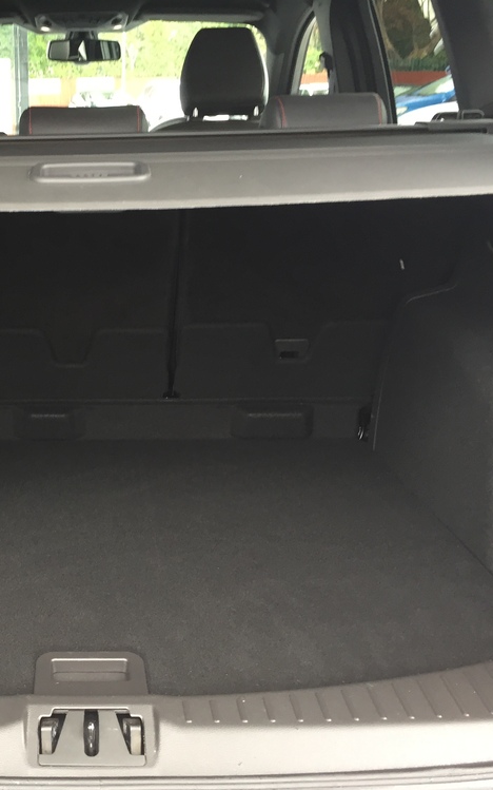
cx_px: 51
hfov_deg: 29.3
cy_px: 404
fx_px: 903
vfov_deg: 47.2
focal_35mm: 42
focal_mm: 4.15
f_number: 2.2
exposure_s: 1/33
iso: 80
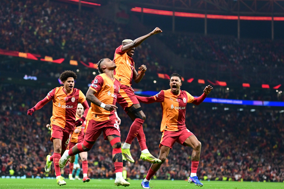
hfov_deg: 39.6
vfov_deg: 27.0
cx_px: 142
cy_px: 94
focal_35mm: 50
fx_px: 394
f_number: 1.2
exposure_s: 1/4000
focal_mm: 50
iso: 1250
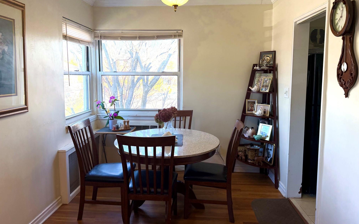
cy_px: 98
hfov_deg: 70.4
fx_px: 254
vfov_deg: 47.5
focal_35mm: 26
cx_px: 177
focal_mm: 6.76
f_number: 1.78
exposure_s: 1/200
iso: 125
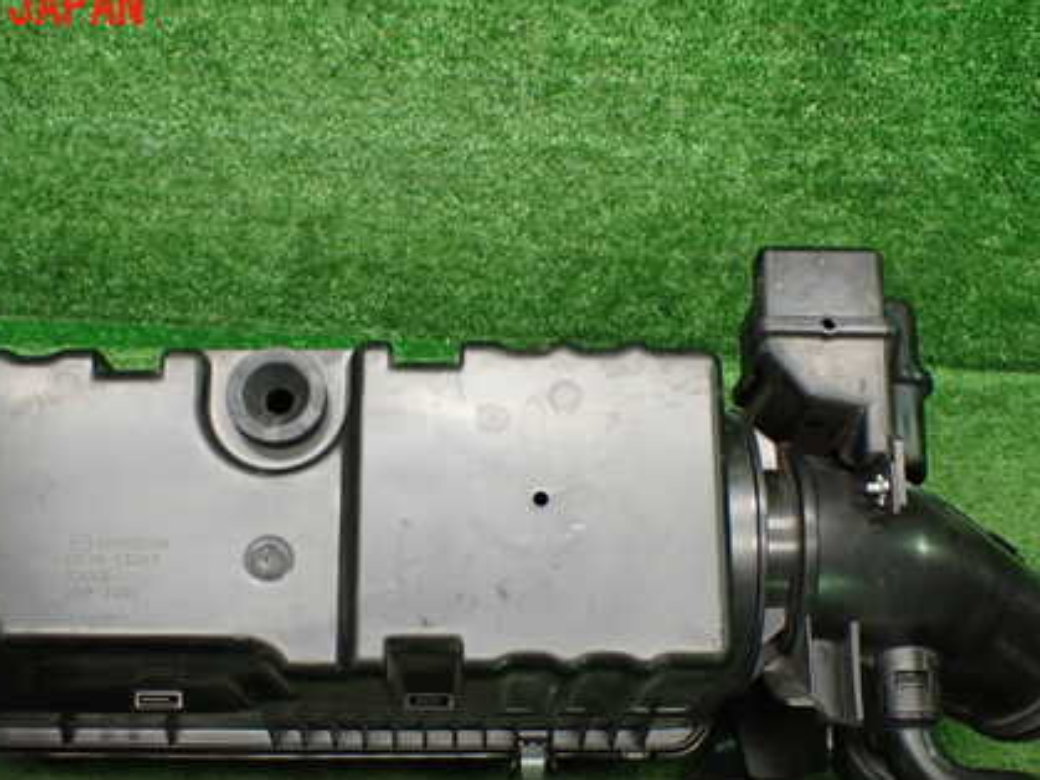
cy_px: 537
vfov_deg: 33.2
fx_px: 1292
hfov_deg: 43.7
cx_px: 437
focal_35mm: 43
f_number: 2.3
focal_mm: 5.4
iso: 640
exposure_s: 1/125
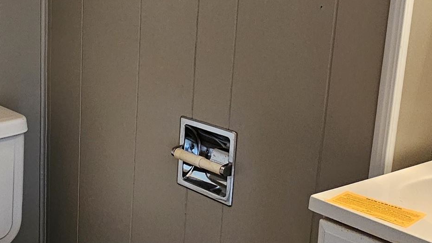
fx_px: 538
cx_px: 43
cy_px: 77
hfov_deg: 40.4
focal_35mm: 47
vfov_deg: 25.3
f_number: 2.2
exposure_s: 1/60
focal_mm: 2.2
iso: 250
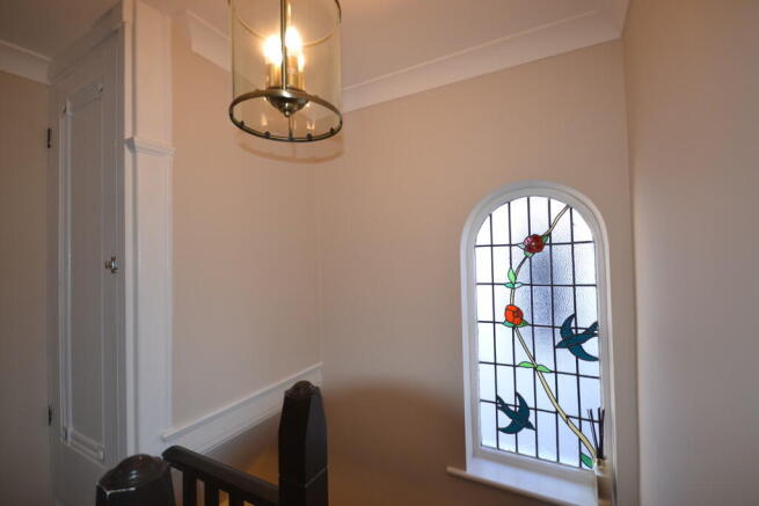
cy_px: 253
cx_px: 380
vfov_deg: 77.4
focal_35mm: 15
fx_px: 316
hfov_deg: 100.4
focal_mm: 10
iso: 400
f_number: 4
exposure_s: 1/100
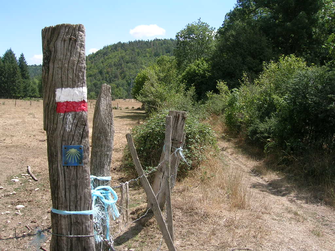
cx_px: 168
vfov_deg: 40.7
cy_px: 126
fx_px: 339
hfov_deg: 52.6
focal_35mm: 35
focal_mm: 5.4
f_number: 4.8
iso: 50
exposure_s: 1/277
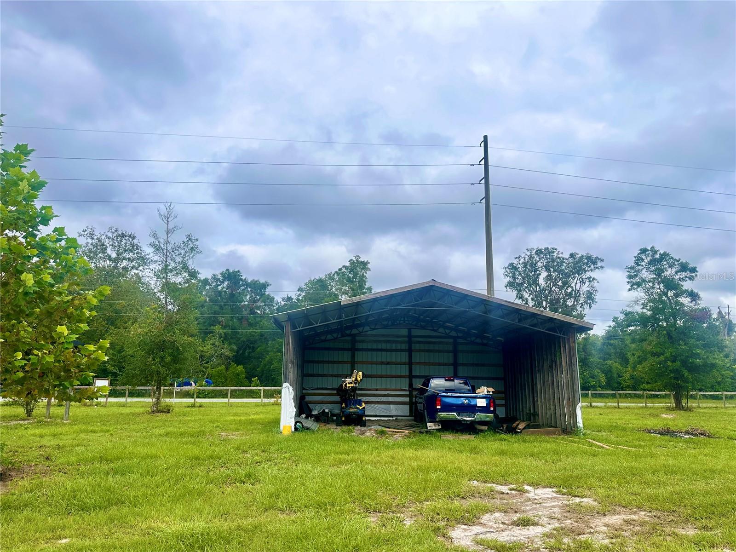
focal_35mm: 24
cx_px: 368
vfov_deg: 56.8
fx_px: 510
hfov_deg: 71.6
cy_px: 276
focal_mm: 6.86
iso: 80
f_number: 1.78
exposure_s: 1/1083
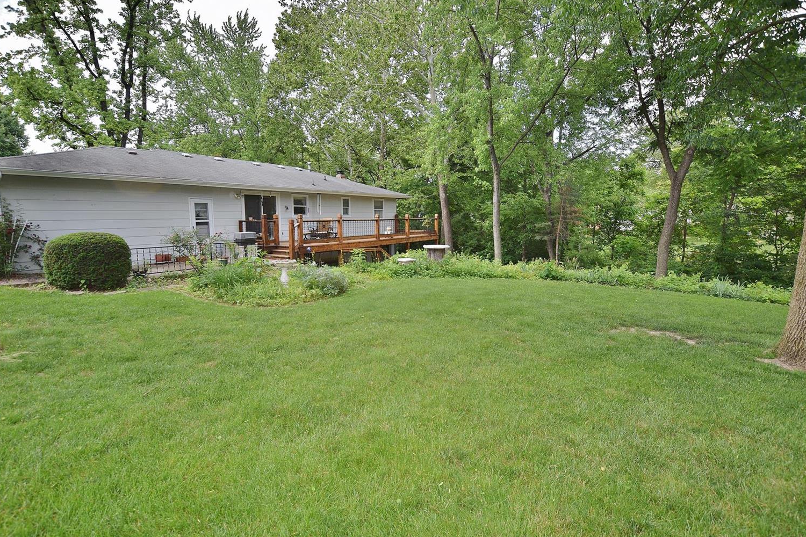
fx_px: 358
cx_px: 388
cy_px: 265
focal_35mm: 16
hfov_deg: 96.7
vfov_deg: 73.7
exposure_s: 1/125
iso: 100
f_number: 5.6
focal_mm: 10
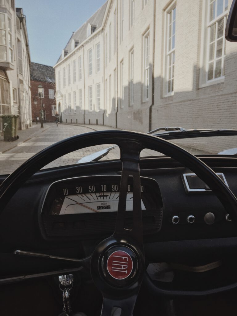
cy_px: 158
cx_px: 118
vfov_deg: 61.7
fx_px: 265
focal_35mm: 29
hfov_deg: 48.2
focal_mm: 4.15
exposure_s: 1/898
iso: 32
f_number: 2.2
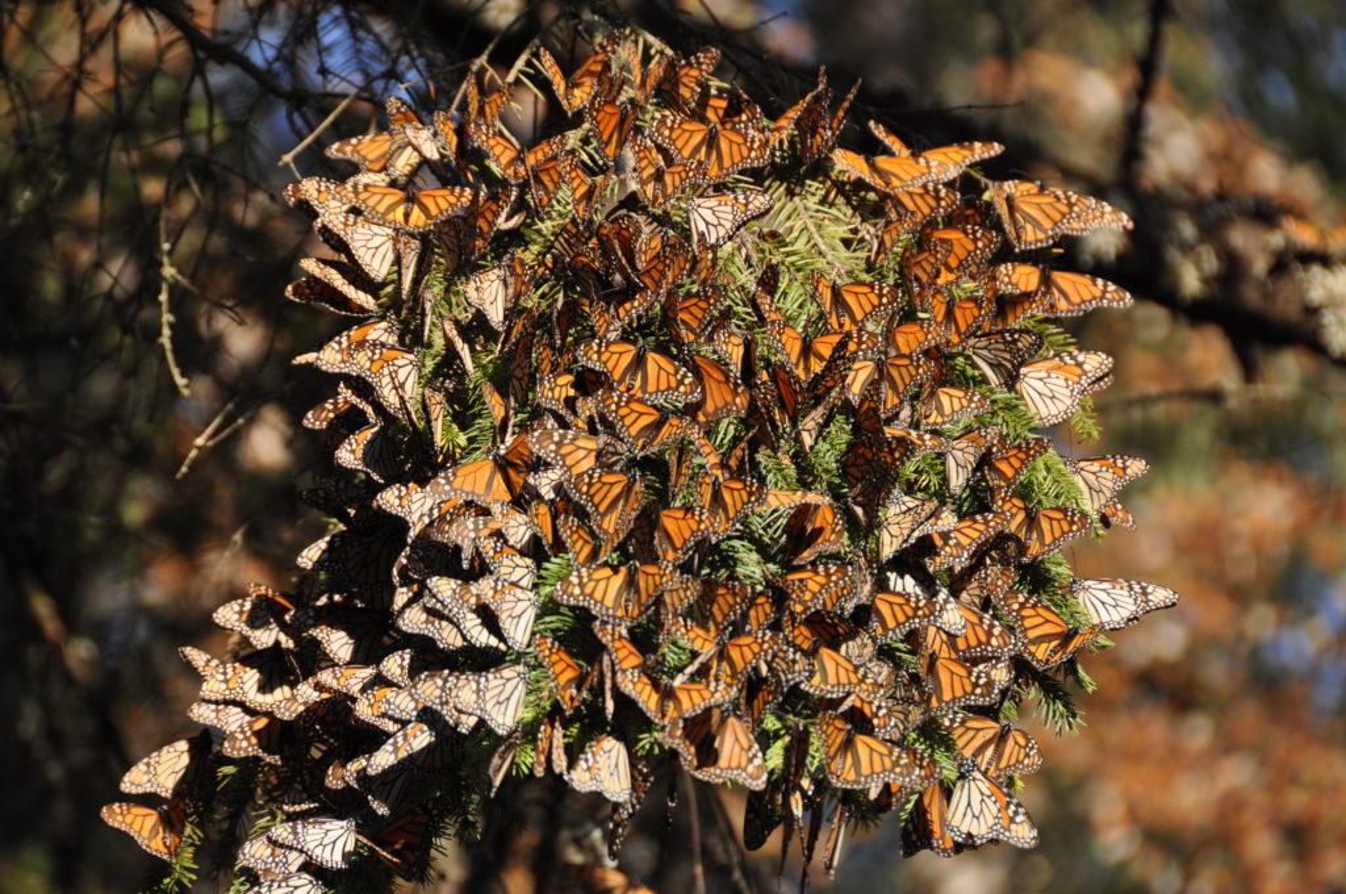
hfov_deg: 6.9
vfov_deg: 4.6
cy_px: 447
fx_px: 11202
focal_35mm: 300
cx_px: 673
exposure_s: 1/500
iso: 360
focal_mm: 200
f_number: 5.6
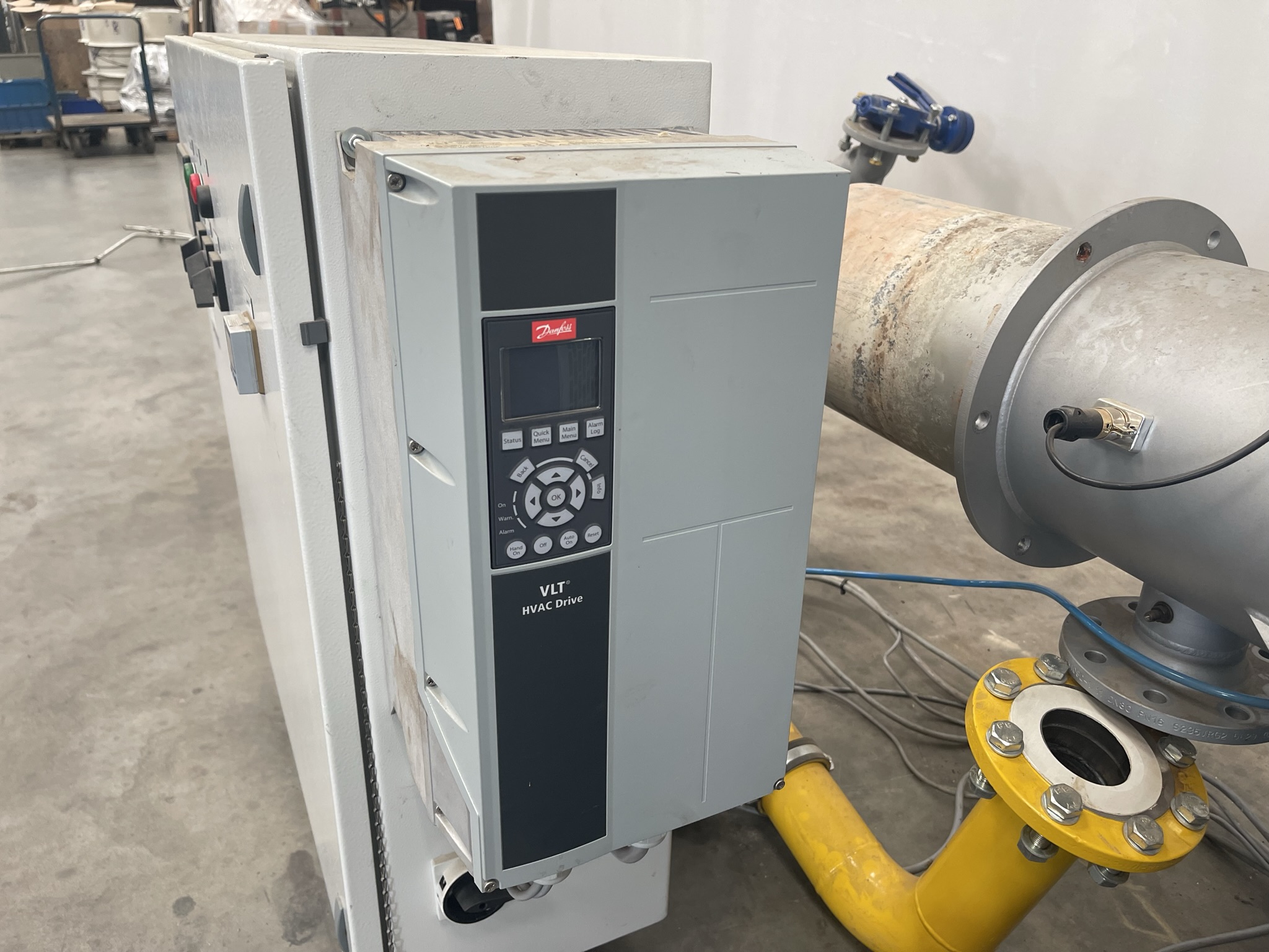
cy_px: 476
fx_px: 953
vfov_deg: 53.1
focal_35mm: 26
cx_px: 634
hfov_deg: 67.3
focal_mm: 5.1
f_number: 1.6
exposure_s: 1/109
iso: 125
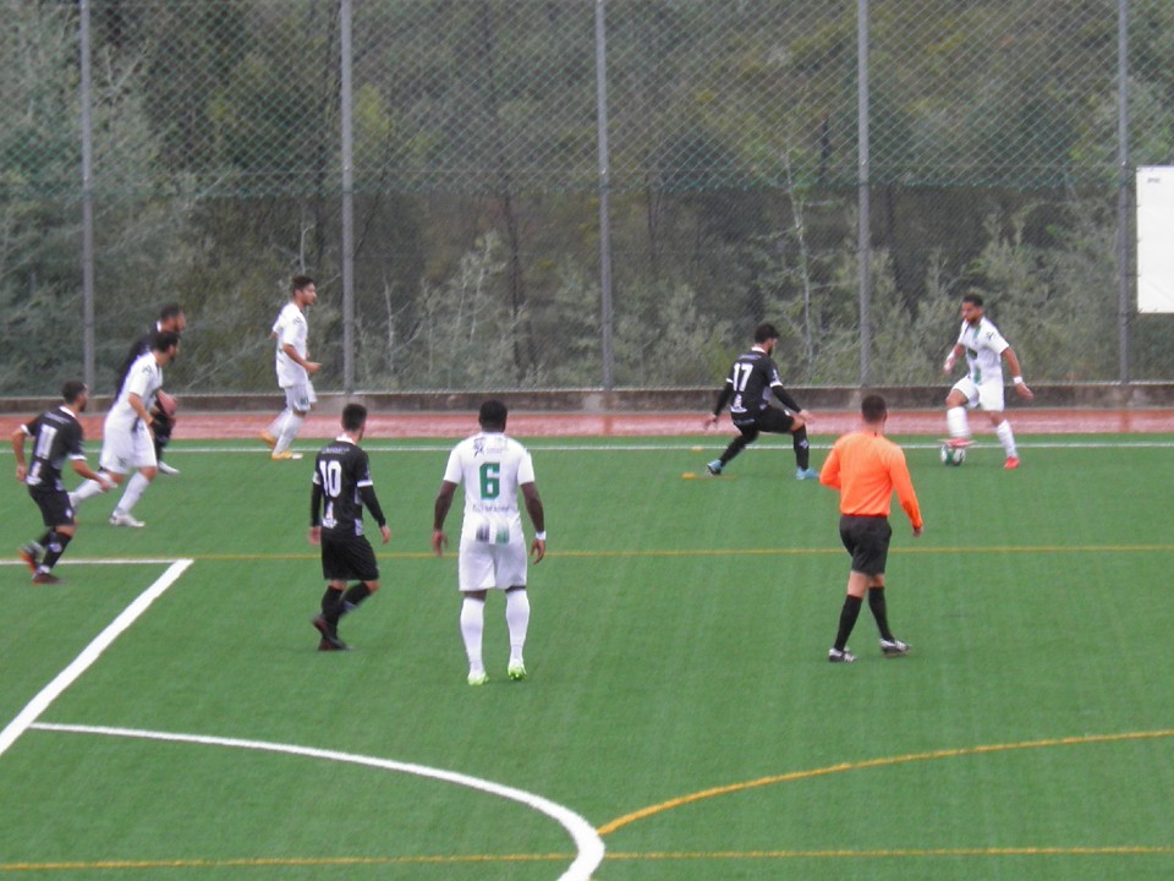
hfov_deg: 14.0
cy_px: 440
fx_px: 4782
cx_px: 587
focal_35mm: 141
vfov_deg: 10.5
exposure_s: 1/50
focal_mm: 25.4
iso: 100
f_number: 4
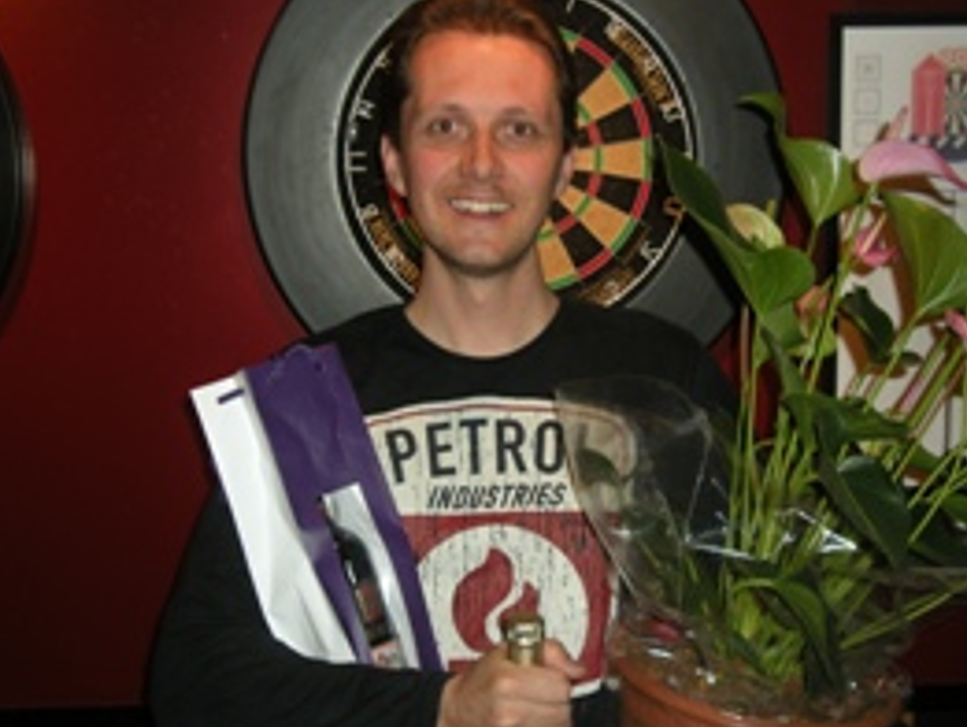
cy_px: 393
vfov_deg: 28.6
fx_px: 1425
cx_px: 530
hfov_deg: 37.4
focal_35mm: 51
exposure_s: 1/60
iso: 74
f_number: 2.8
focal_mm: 7.9
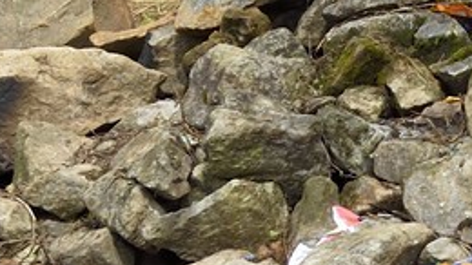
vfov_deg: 5.7
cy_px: -343
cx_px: 1336
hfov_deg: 8.9
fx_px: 2577
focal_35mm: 206
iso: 400
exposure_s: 1/640
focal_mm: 32
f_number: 8
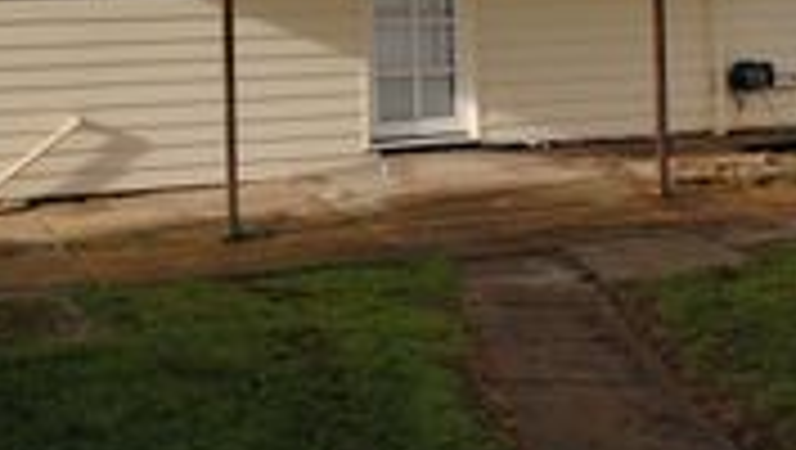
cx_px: 423
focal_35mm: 75
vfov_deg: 15.8
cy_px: -7
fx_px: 1585
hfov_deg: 28.2
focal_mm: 18
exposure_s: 1/250
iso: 100
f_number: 8
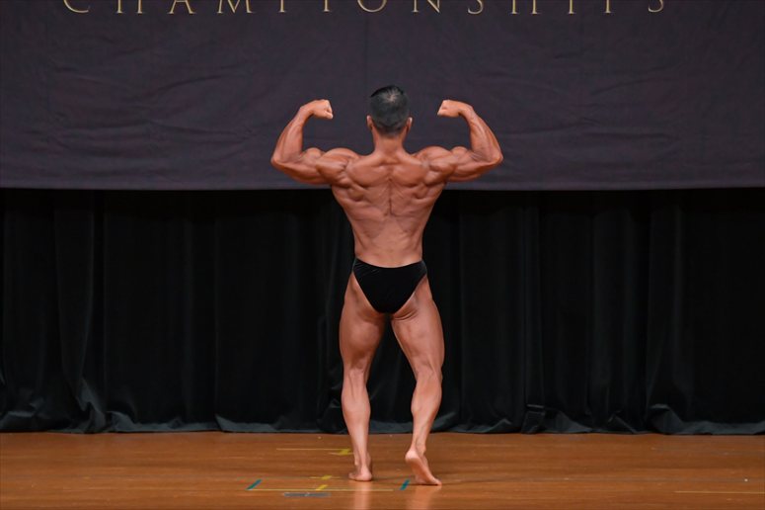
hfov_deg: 7.6
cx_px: 382
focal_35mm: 270
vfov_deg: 5.1
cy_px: 255
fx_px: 5735
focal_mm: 180
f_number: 5.6
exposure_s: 1/400
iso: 4000
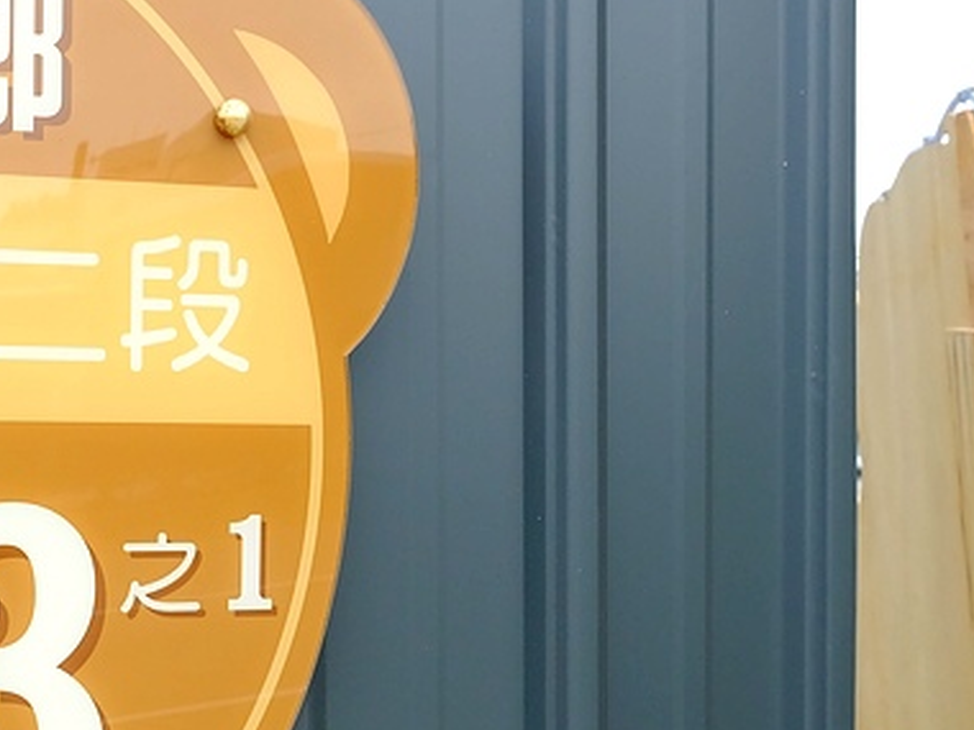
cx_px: 95
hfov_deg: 28.3
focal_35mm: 66
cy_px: 458
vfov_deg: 22.2
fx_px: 1857
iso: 800
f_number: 5.6
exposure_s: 1/350
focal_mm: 19.6
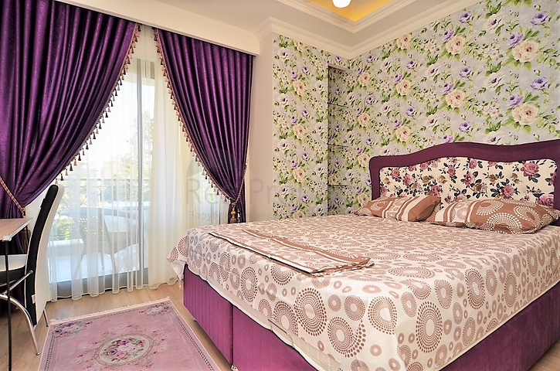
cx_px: 280
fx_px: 279
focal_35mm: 18
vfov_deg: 67.1
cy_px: 186
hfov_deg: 90.1
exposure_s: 1/60
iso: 100
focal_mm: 12
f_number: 4
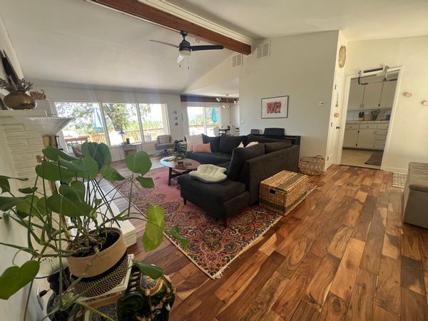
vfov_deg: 89.9
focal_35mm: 13
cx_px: 214
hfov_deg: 106.2
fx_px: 161
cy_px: 160
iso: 100
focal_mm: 1.57
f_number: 1.8
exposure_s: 1/99
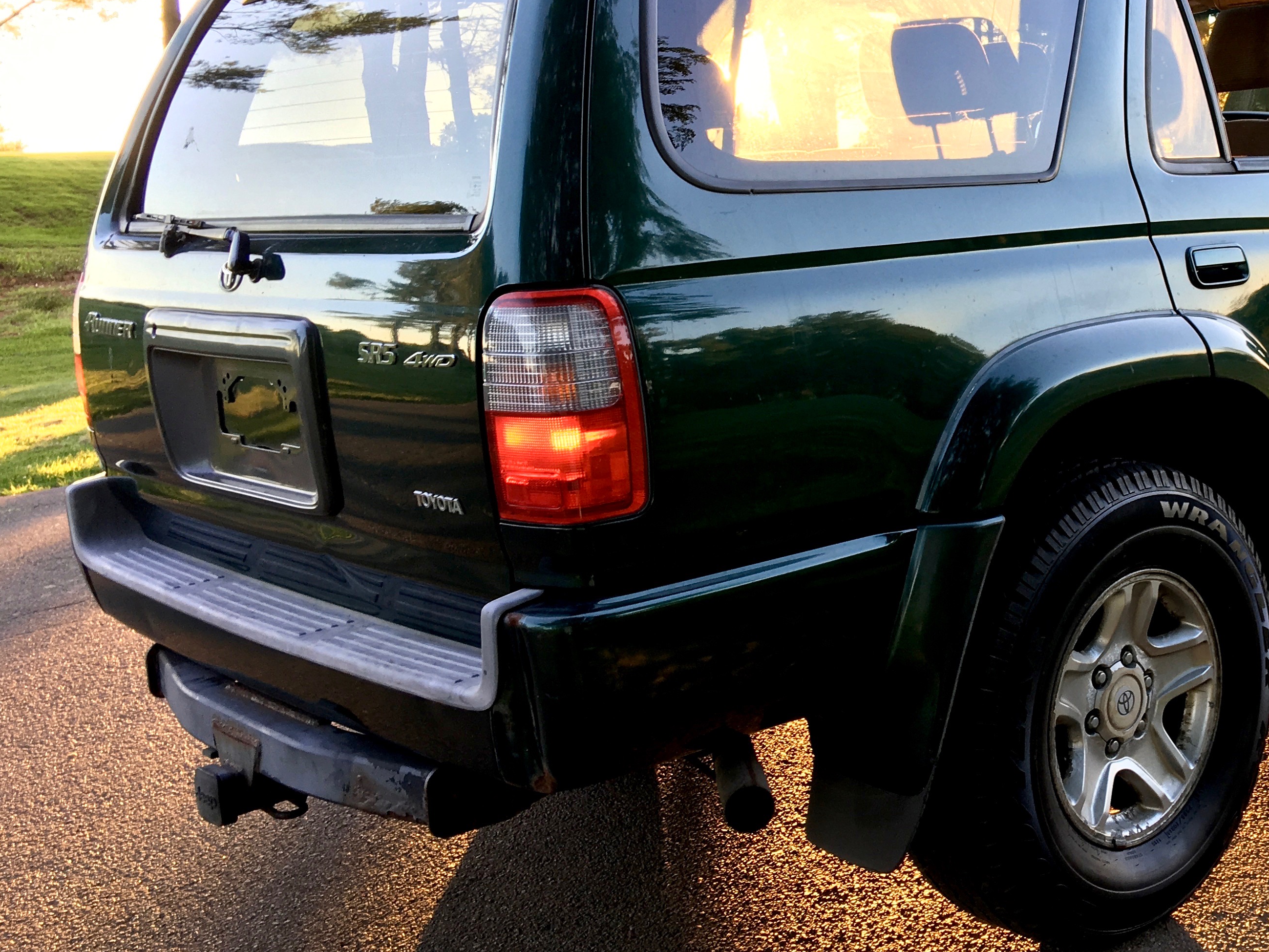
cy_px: 318
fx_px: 1650
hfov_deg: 40.7
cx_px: 974
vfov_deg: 31.9
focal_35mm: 45
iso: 25
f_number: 2.2
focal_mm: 4.15
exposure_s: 1/40
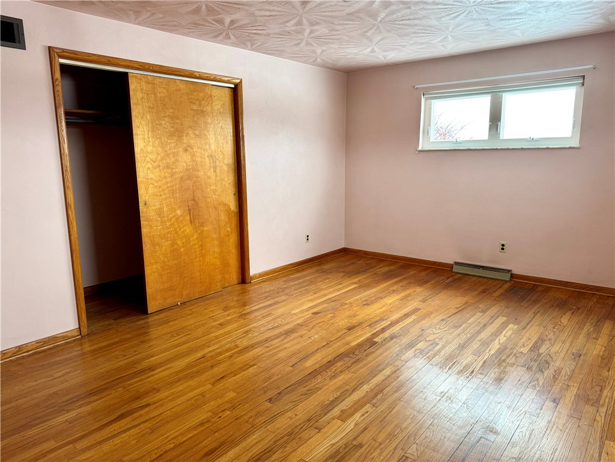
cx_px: 308
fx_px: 426
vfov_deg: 56.8
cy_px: 231
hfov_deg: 71.6
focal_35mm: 24
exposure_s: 1/60
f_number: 1.78
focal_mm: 6.76
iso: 125
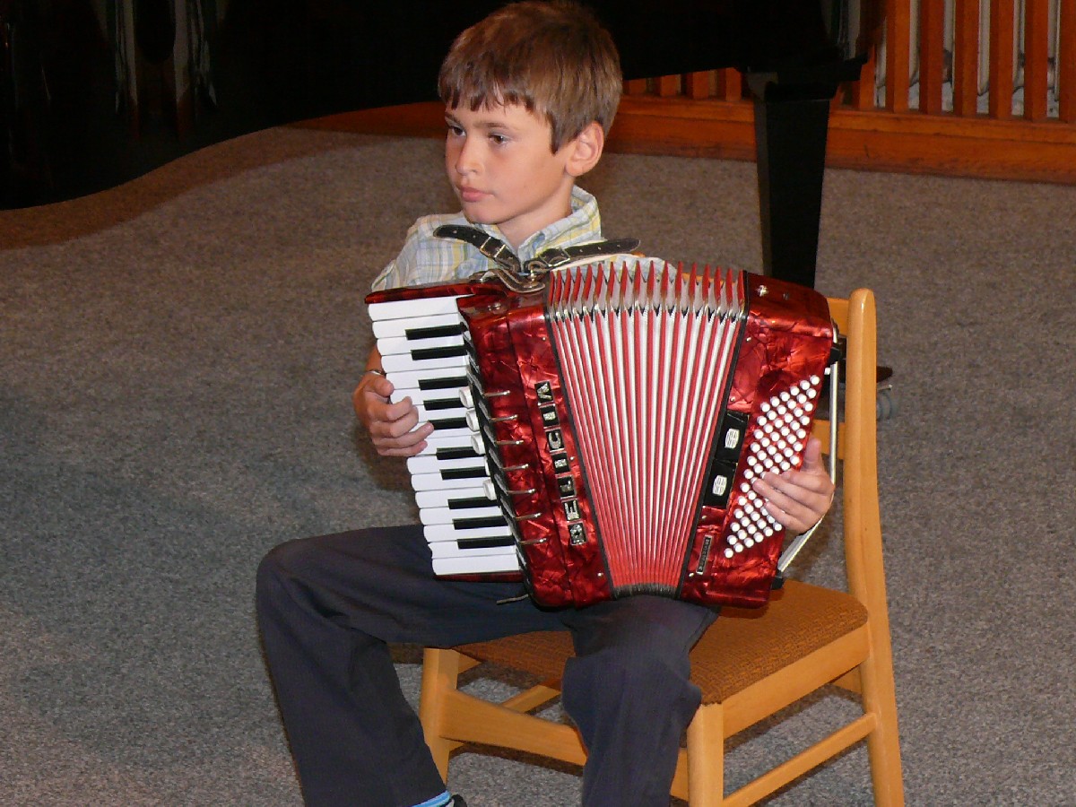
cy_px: 404
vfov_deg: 14.1
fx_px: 3264
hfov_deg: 18.7
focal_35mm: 105
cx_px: 538
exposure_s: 1/30
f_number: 3.2
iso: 200
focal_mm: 13.7
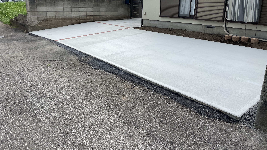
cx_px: 132
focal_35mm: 29
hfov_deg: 66.1
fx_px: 205
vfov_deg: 39.9
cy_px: 55
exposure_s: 1/1171
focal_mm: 4.2
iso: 32
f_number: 1.6
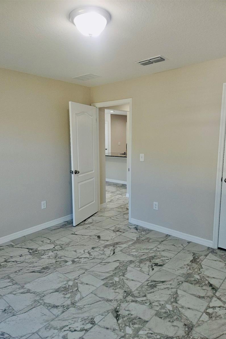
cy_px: 170
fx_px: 226
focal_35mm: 24
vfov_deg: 73.8
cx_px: 110
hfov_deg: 53.1
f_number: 1.8
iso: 84
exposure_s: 1/60.2
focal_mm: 5.4
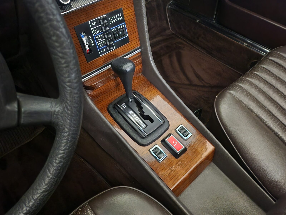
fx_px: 198
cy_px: 108
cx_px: 143
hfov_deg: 71.6
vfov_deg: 56.8
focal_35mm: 24
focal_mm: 5
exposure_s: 1/9.99
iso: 1000
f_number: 1.8
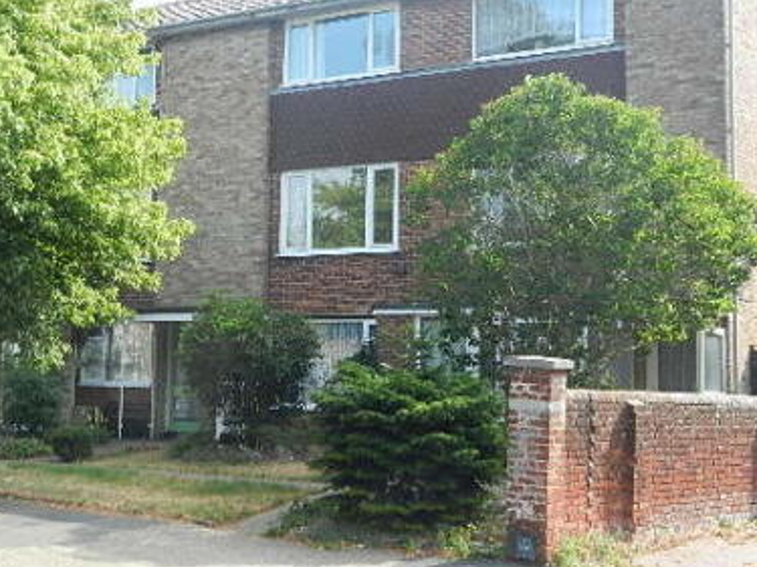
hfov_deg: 32.4
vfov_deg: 24.8
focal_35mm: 59
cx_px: 251
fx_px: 1290
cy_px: 229
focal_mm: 6.9
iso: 160
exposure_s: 1/250
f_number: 4
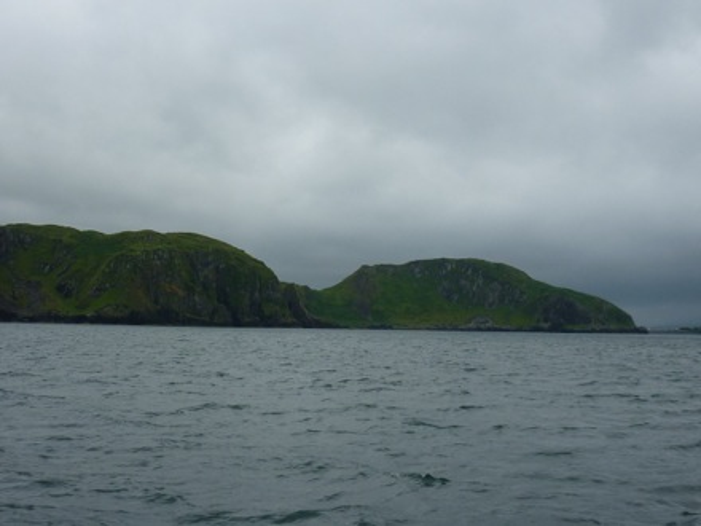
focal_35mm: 51
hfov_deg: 37.5
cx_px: 350
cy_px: 263
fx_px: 1033
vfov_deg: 28.6
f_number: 2.9
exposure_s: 1/400
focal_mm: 5.9
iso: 80
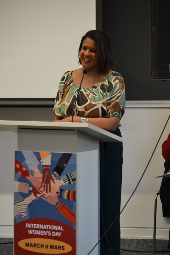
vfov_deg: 15.9
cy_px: 128
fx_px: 913
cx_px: 85
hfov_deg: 10.6
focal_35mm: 129
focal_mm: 86
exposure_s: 1/60
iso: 800
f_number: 4.2
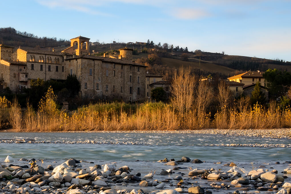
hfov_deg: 26.7
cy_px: 191
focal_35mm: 73
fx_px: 590
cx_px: 25
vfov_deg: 18.2
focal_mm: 31
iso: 100
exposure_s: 1/13
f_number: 16
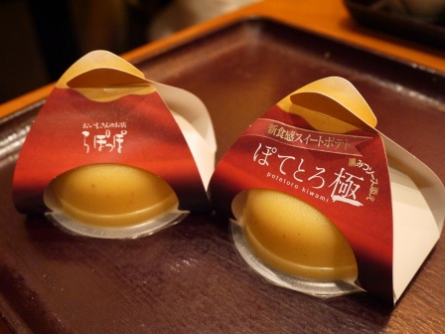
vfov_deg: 36.0
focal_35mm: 40
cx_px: 222
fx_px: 514
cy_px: 167
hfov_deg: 46.8
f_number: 4.4
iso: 1600
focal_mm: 20
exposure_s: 1/20
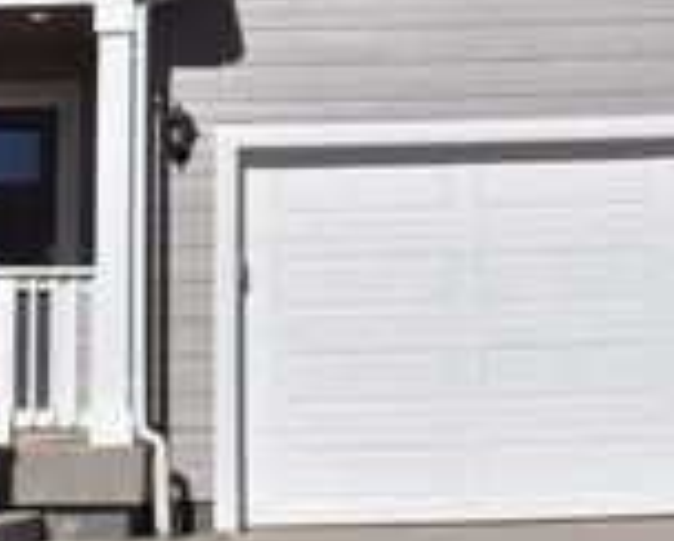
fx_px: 2397
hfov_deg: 16.0
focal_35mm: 120
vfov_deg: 12.6
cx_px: 474
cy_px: -82
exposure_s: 1/640
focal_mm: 26
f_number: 13
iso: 200
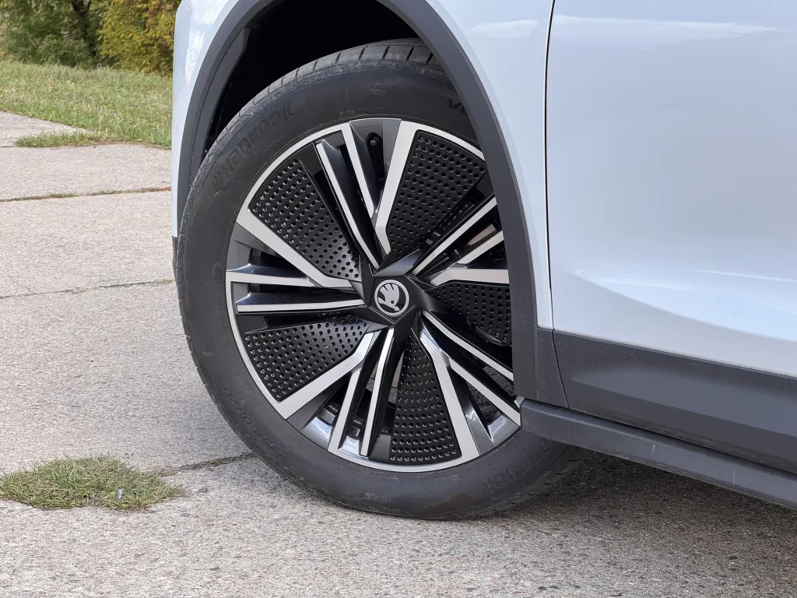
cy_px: 299
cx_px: 398
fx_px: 1773
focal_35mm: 77
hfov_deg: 25.3
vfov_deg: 19.1
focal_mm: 9
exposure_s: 1/161
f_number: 2.8
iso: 25
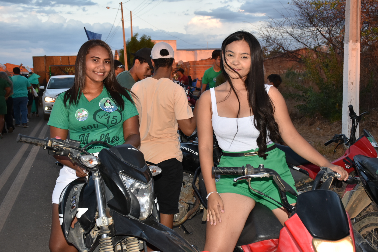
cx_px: 189
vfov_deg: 33.0
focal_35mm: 40
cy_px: 126
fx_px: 425
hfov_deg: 47.9
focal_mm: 27
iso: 500
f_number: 5.6
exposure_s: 1/100
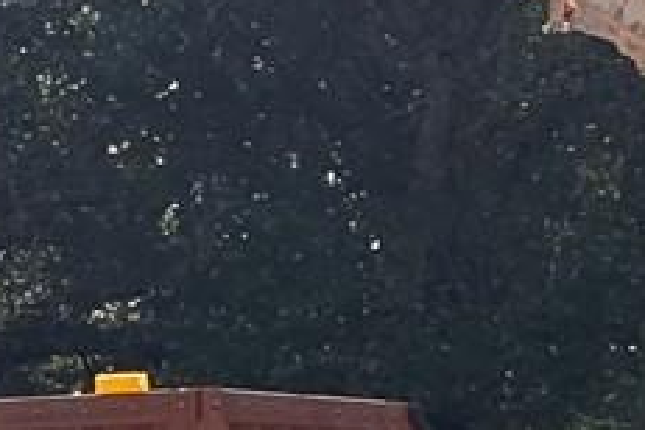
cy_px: 1061
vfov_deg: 3.6
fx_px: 6700
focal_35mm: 374
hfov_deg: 5.5
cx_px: 229
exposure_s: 1/1709
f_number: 1.6
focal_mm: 5.96
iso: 50
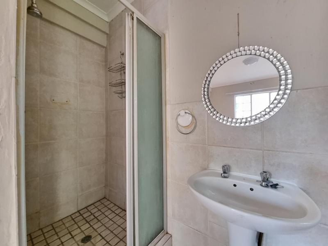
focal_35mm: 13
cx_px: 164
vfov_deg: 89.9
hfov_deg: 106.2
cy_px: 123
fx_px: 123
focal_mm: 2.2
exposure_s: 1/25
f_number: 2.2
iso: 1000
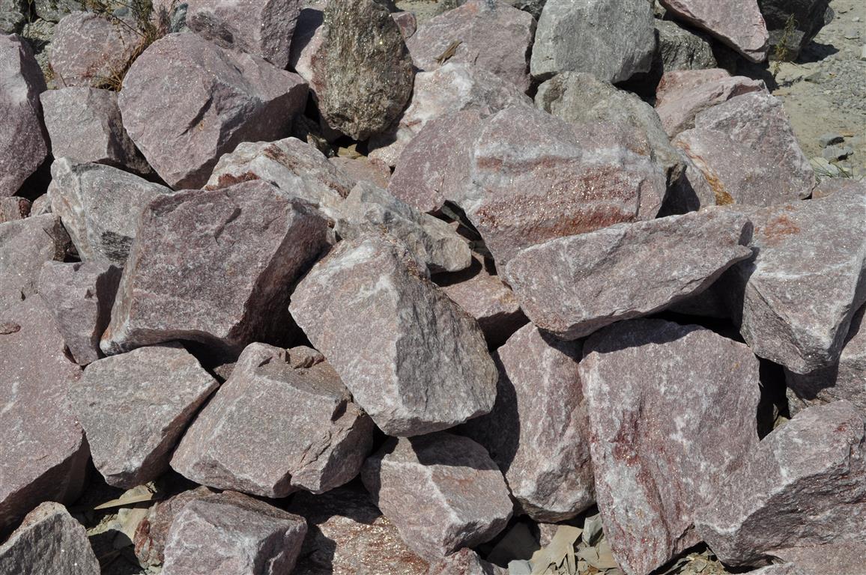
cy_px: 288
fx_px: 1045
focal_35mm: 44
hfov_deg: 45.0
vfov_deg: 30.8
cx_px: 433
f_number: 11
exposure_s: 1/500
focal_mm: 29
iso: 200
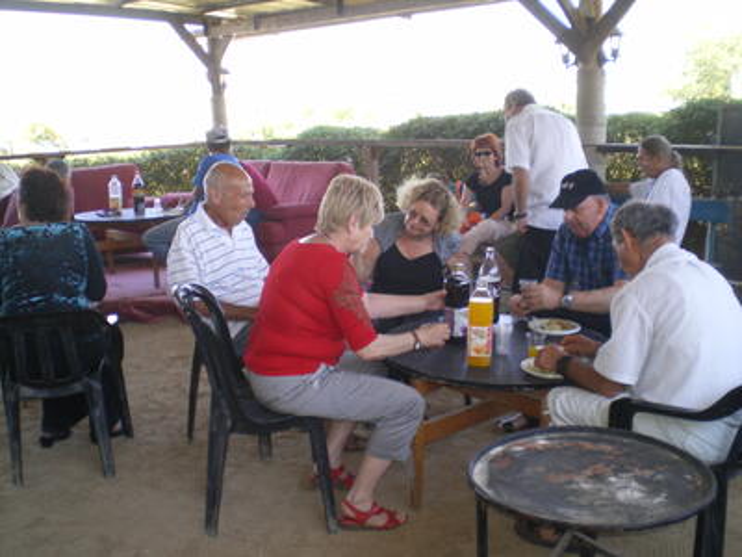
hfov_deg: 49.0
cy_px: 278
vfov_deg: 37.7
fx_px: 815
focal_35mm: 38
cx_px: 371
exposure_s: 1/50
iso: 80
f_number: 3.1
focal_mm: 6.3
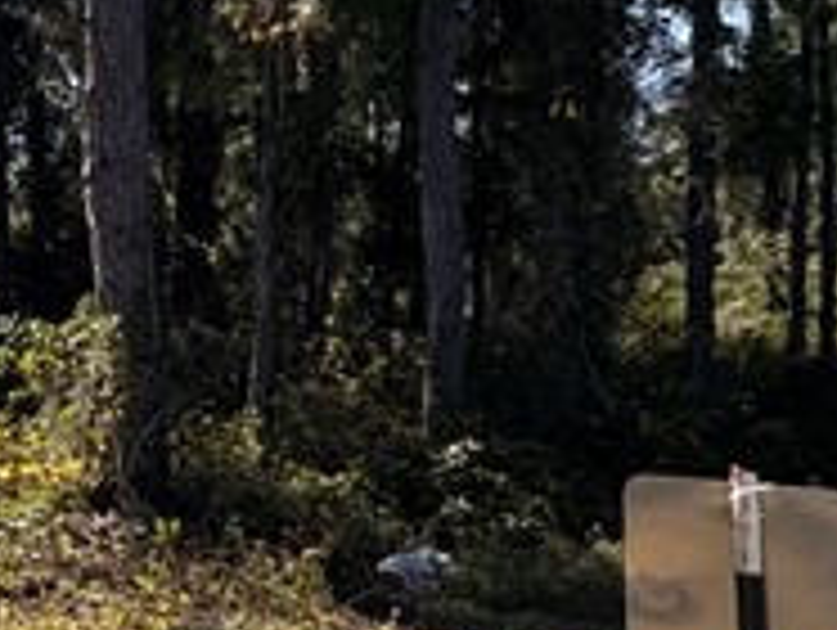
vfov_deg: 19.1
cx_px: -891
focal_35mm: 77
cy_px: 194
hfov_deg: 17.3
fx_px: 1864
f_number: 2.2
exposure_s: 1/1880
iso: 50
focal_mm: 2.22
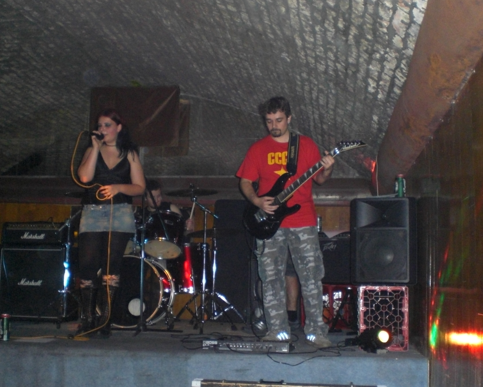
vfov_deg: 33.4
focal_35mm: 45
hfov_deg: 41.1
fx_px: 643
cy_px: 196
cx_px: 261
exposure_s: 1/30
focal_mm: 6.3
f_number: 3.1
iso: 200
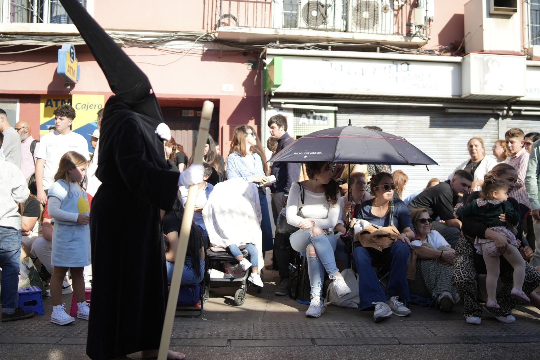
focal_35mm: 35
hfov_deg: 54.4
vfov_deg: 37.8
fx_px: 525
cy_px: 180
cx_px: 270
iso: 125
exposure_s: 1/4000
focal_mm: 35
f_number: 4
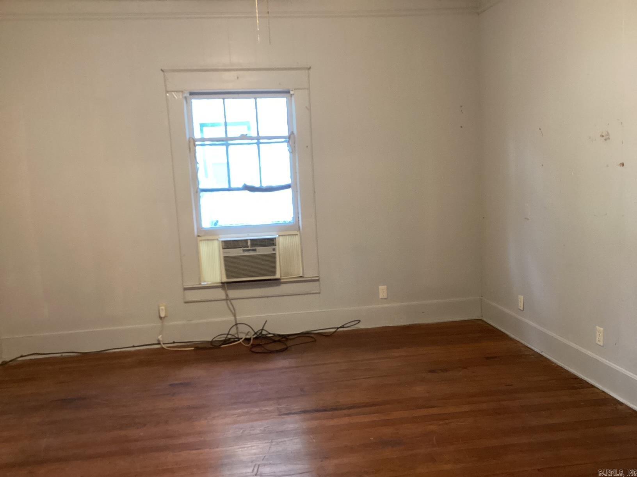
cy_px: 238
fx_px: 570
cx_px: 318
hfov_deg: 58.4
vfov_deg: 45.4
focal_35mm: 31
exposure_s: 1/40
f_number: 2.4
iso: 320
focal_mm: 3.3
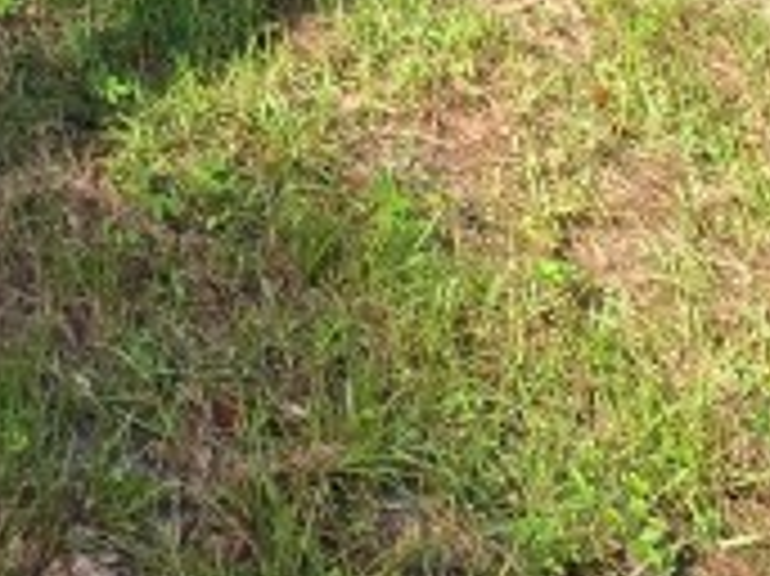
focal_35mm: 78
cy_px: -1062
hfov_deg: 21.6
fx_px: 1734
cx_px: -329
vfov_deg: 11.9
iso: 50
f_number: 2.2
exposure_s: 1/878
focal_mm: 2.2
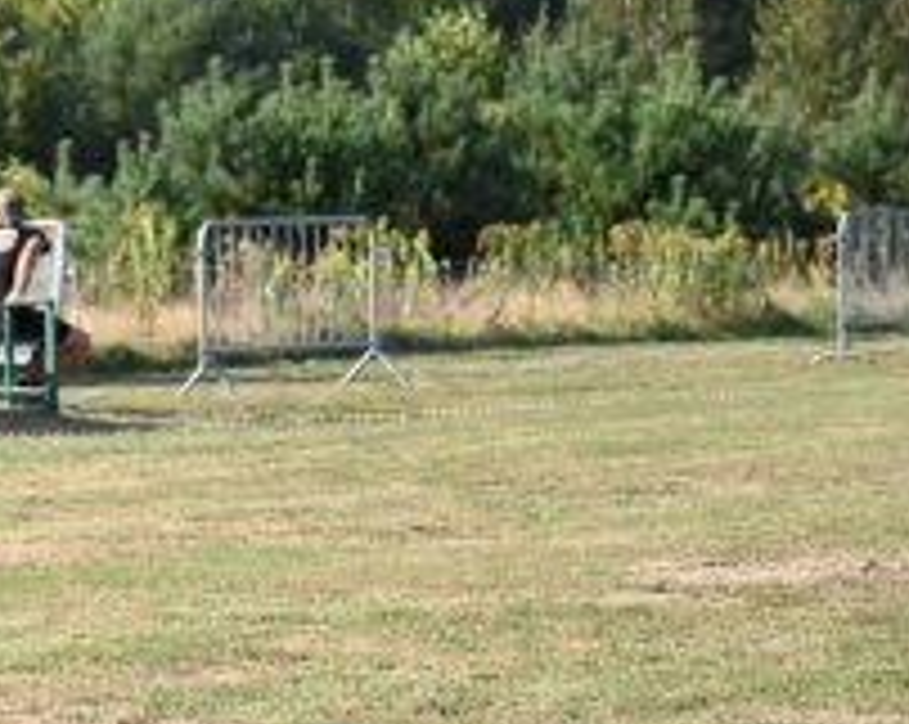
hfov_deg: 5.6
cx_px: -191
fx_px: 9322
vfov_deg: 4.5
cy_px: 391
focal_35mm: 347
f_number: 5
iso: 640
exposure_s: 1/2000
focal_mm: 150
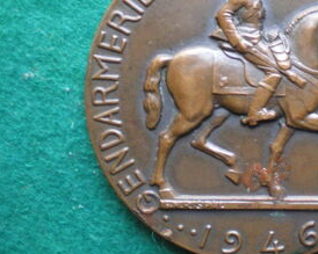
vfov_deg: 23.4
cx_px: 239
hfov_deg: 28.7
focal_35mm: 65
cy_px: 88
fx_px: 612
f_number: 3.1
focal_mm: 6.3
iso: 400
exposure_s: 1/13
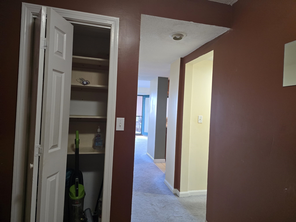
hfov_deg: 73.9
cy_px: 111
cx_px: 148
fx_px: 197
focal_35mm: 23
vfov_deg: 58.9
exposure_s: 1/120
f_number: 1.7
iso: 640
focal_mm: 6.3
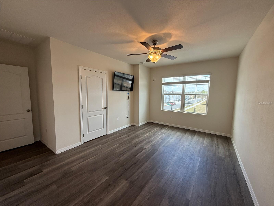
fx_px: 111
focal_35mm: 14
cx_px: 137
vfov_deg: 85.7
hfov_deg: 102.1
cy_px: 103
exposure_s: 1/120
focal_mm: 2.22
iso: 80
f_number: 2.2
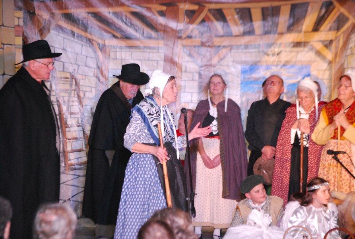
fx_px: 1275
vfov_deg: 10.7
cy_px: 120
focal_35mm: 129
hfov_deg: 15.9
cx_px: 178
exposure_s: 1/60
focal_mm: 86
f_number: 4.5
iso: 1250
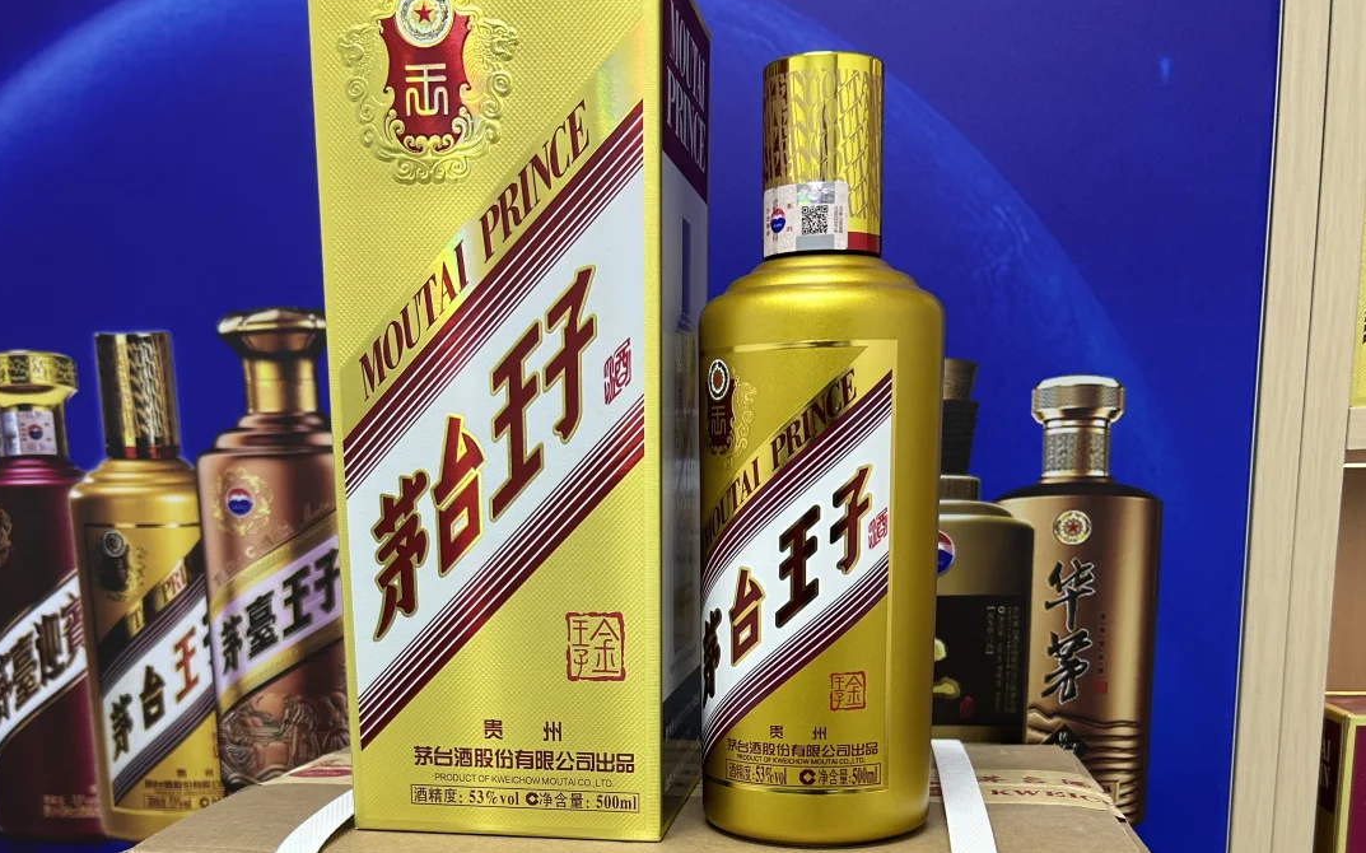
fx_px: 1377
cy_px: 815
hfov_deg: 52.8
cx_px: 680
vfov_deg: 32.2
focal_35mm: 37
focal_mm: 5.7
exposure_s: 1/100
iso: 80
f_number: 1.5
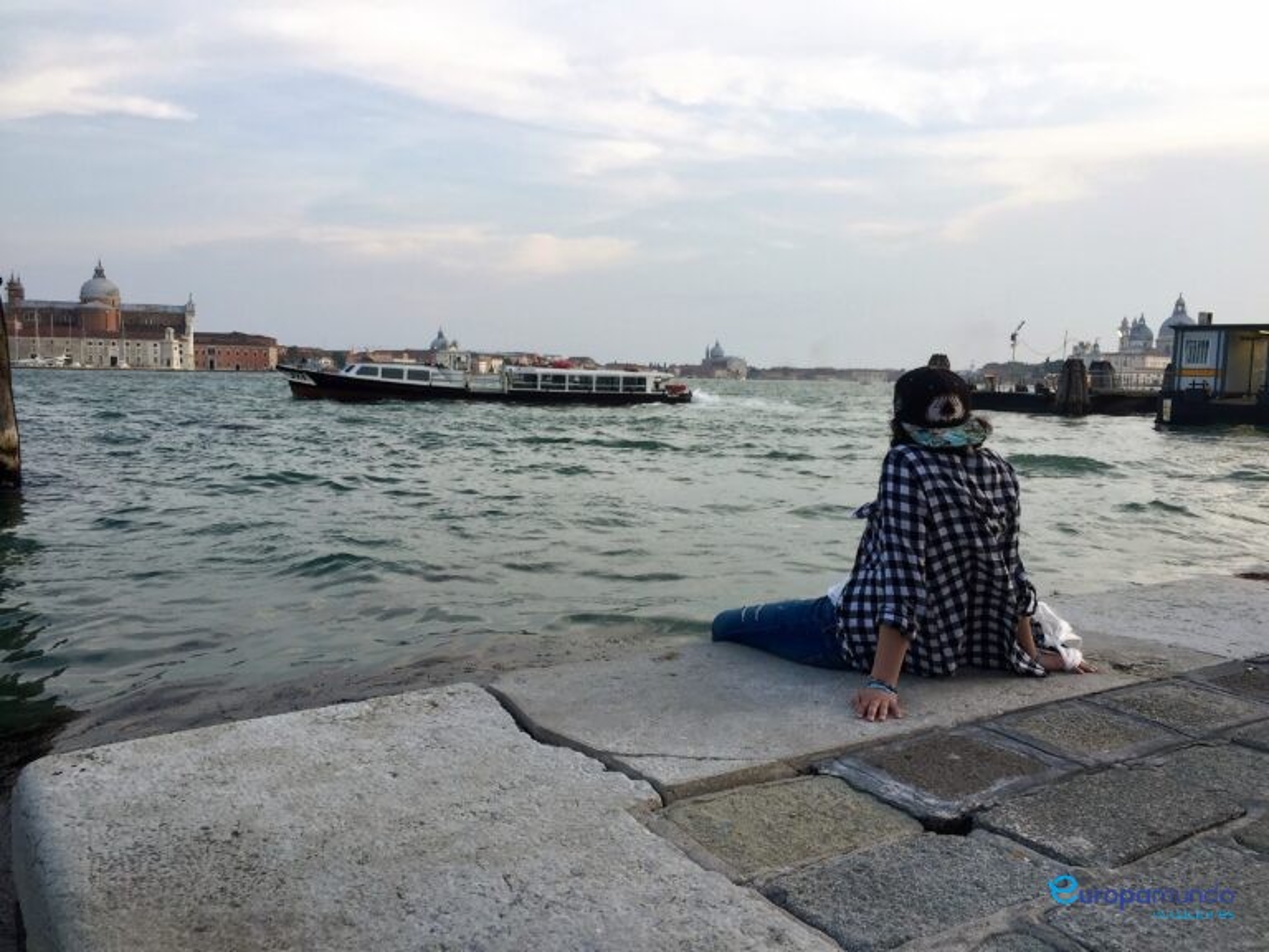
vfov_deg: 48.2
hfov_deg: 61.7
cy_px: 476
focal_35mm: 29
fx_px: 1063
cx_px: 634
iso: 32
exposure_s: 1/237
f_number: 2.2
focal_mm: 4.15
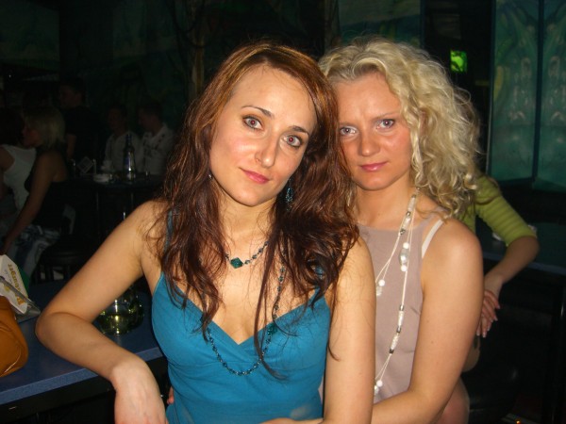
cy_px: 212
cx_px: 283
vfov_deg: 37.7
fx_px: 621
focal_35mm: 38
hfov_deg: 49.0
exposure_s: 1/60
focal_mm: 7.9
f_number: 2.8
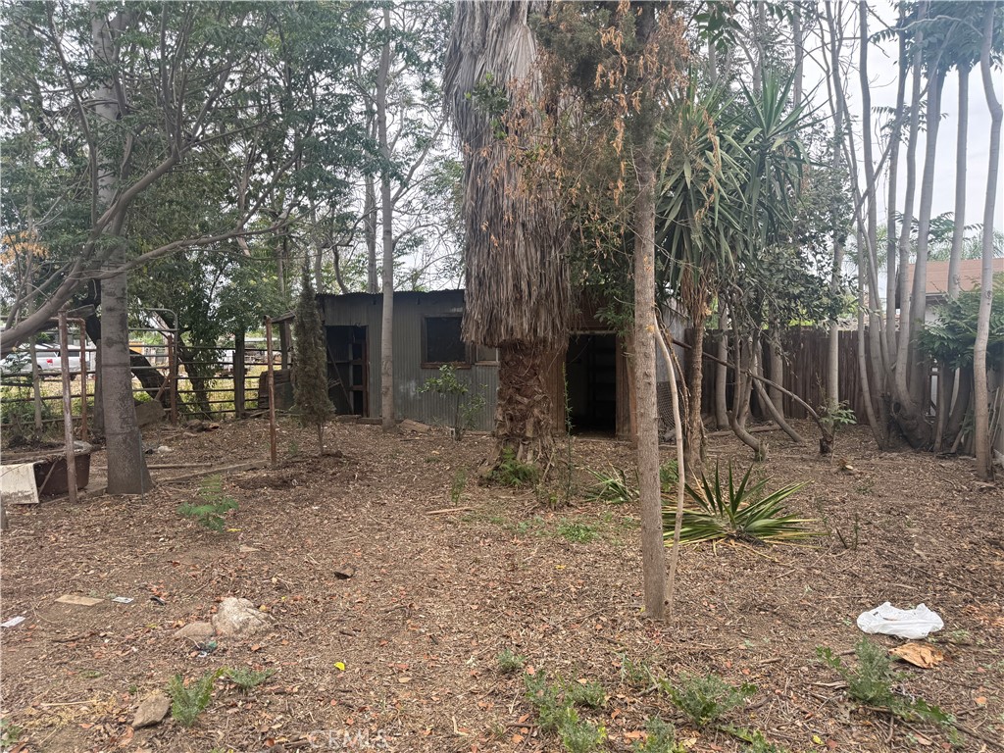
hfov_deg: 71.6
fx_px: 696
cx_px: 502
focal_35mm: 24
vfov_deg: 56.8
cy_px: 376
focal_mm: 6.76
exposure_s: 1/627
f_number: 1.78
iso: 100
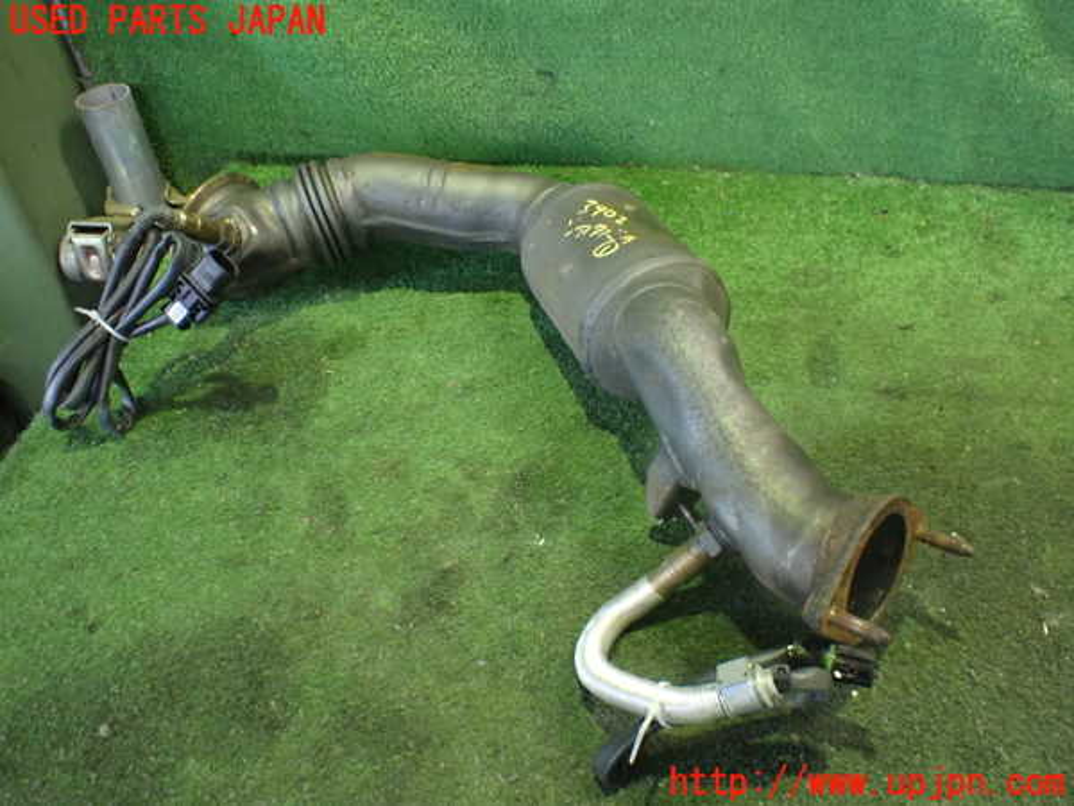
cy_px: 403
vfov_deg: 46.8
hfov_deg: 60.0
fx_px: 931
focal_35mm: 30
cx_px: 537
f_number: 2.3
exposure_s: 1/30
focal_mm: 5.4
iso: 1000
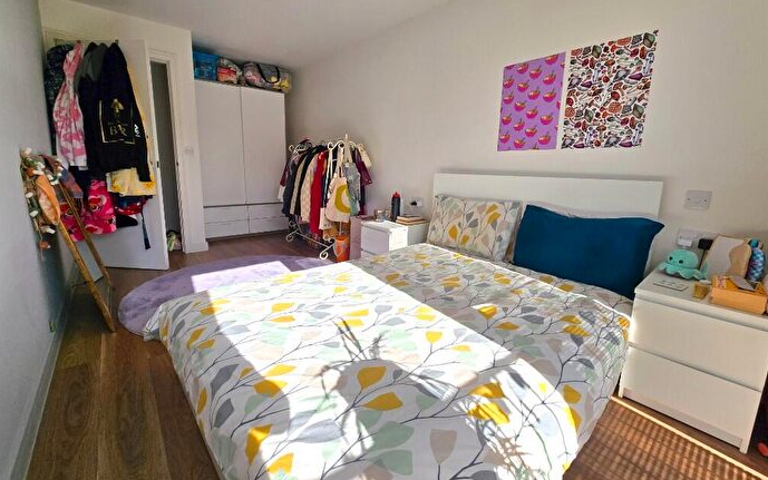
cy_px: 222
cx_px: 385
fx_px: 293
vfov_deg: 78.5
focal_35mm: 14
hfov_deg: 105.3
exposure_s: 1/1142
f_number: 2.2
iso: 50
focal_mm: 2.2
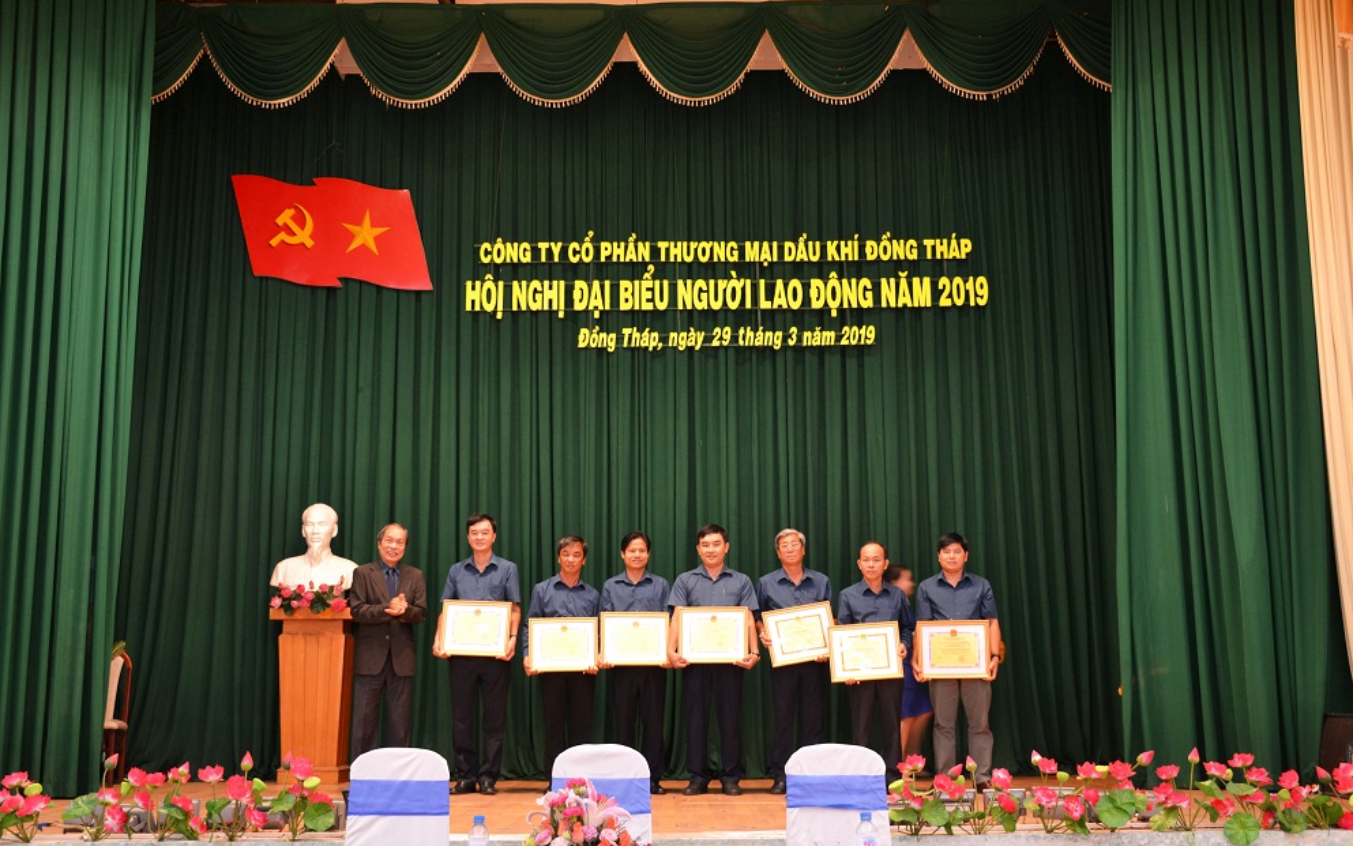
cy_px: 450
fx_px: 1475
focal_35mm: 40
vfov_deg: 32.0
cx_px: 673
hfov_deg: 49.3
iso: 560
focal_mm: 26
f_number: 3.8
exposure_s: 1/15
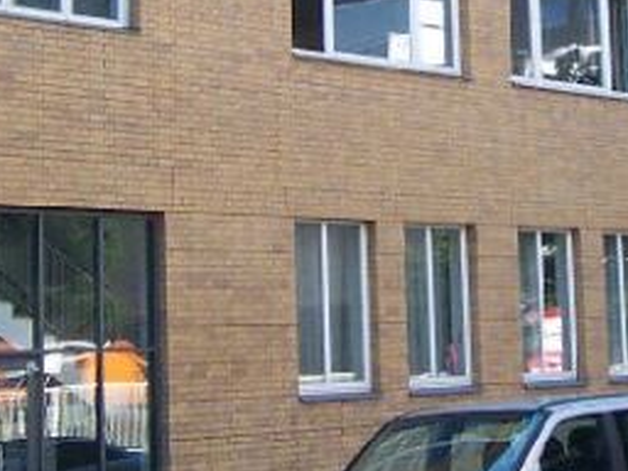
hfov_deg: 17.9
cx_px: 576
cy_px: -29
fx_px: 1959
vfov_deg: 13.5
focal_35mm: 108
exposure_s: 1/180
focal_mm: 5.6
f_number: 3.4
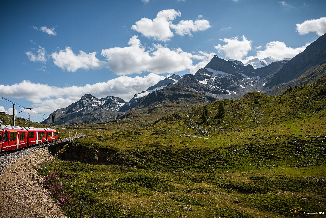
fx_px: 244
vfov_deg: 47.9
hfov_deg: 67.4
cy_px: 109
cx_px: 163
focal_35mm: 27
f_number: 5.6
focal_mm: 18
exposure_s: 1/800
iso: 100
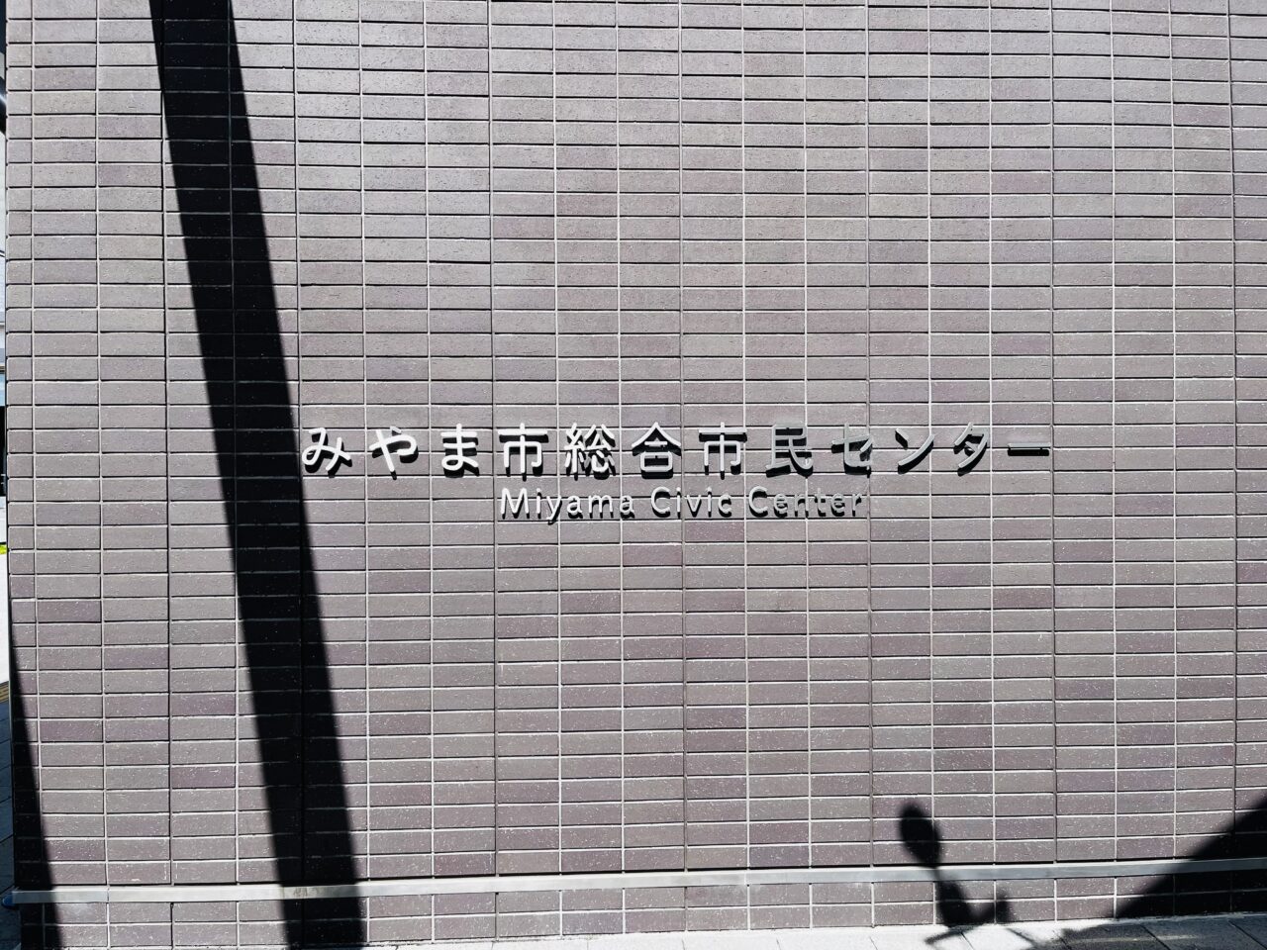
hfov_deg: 67.3
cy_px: 475
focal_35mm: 26
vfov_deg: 53.1
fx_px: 952
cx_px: 634
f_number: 1.6
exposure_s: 1/2825
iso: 50
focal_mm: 5.1
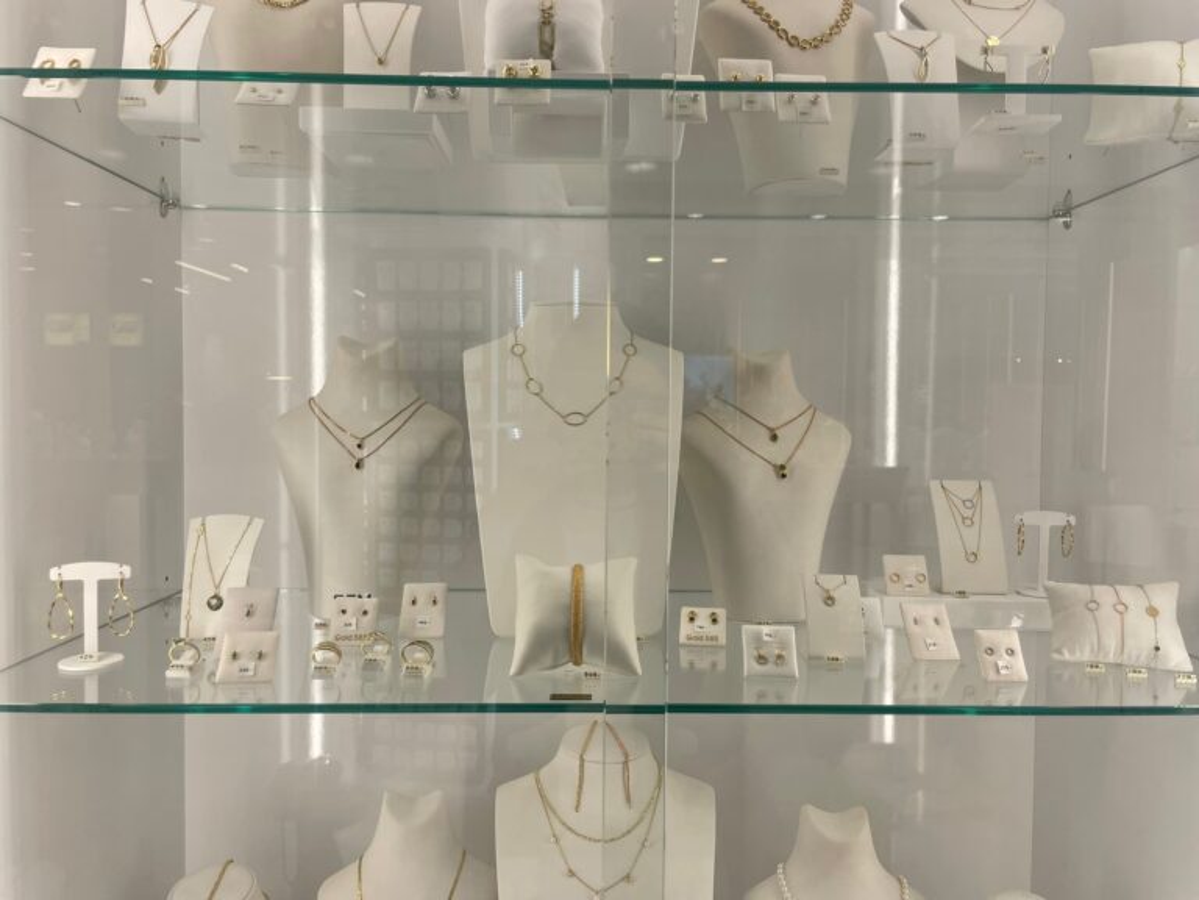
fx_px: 901
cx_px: 600
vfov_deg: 53.1
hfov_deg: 67.3
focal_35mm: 26
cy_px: 450
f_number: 1.6
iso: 32
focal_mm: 4.2
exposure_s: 1/558
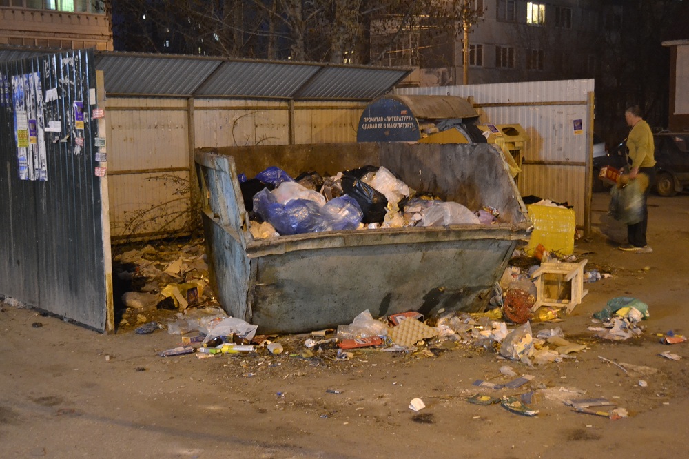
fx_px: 918
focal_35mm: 48
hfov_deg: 41.1
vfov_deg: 28.1
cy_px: 230
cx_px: 344
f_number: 4.8
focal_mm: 32
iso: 3200
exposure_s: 1/6
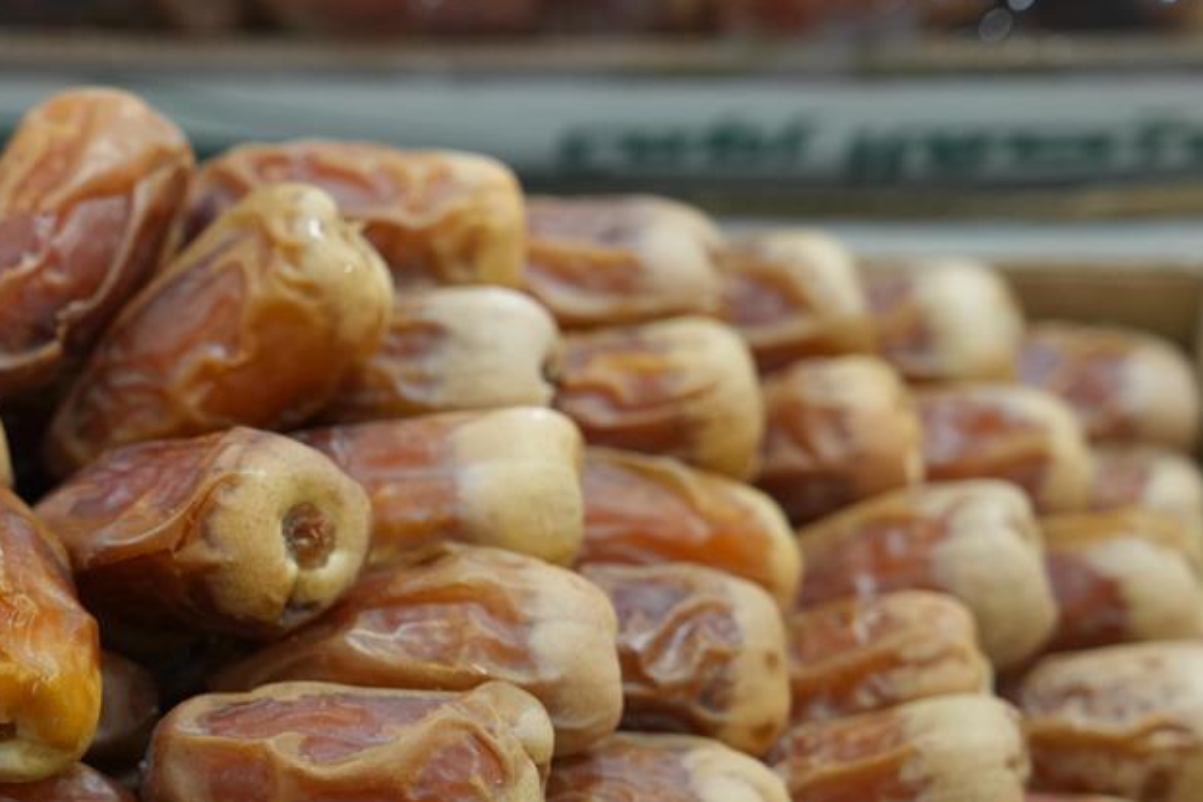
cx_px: -27
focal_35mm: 180
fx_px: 6016
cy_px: 808
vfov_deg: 7.6
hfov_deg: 11.3
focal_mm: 70
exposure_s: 1/125
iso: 800
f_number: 4.5
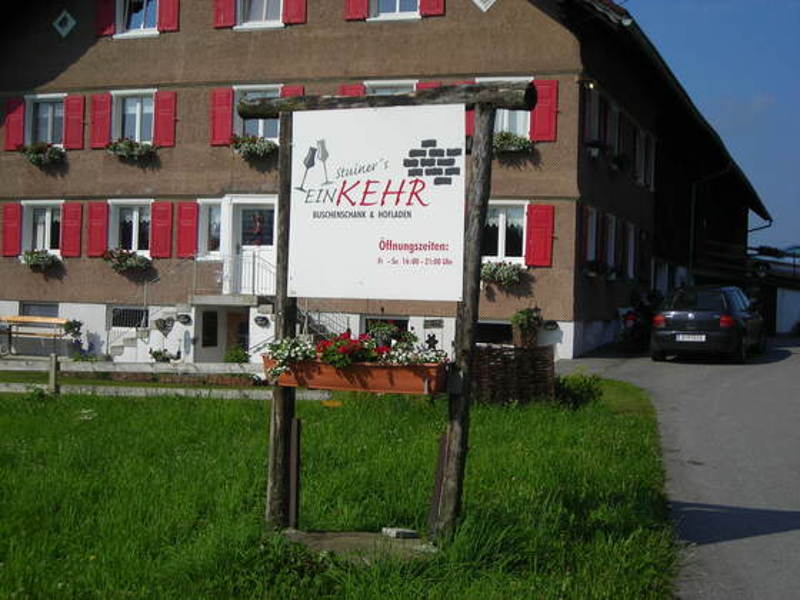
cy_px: 300
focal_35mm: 55
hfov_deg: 34.9
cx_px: 400
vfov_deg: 26.6
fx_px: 1271
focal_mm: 9.1
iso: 50
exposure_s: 1/322
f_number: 7.3
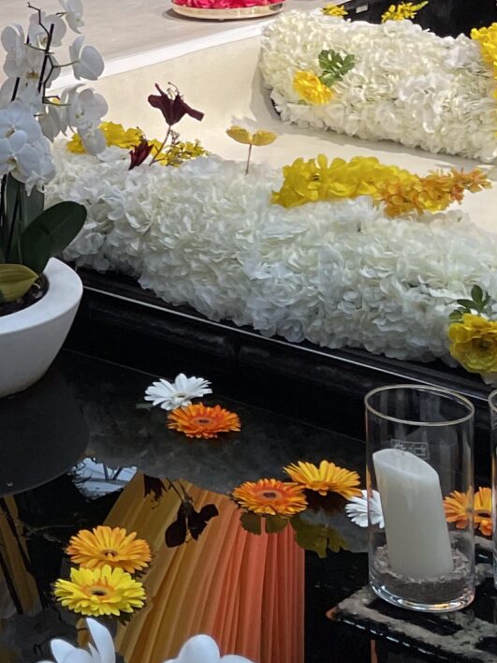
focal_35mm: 94
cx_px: -359
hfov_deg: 14.2
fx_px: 1799
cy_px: -33
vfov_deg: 20.1
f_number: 1.6
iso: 125
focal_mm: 5.1
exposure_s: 1/100
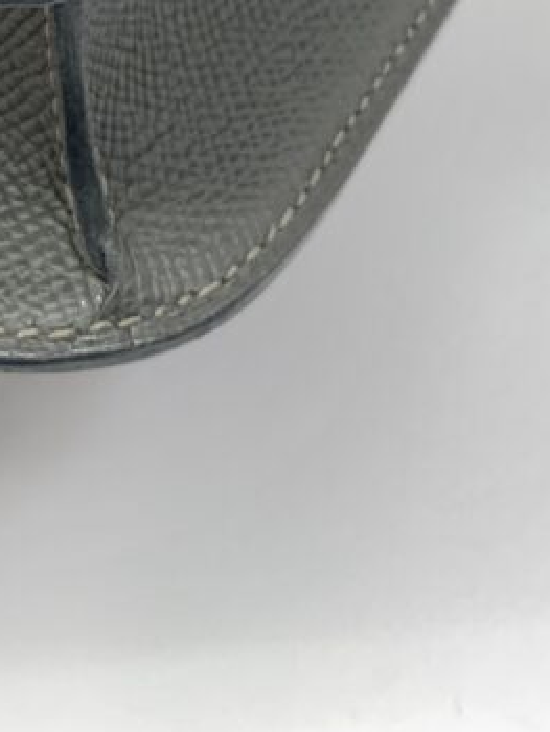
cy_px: -284
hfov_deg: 19.0
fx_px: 1608
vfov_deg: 22.3
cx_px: 21
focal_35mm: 76
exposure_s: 1/50
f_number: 1.8
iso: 50
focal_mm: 4.25
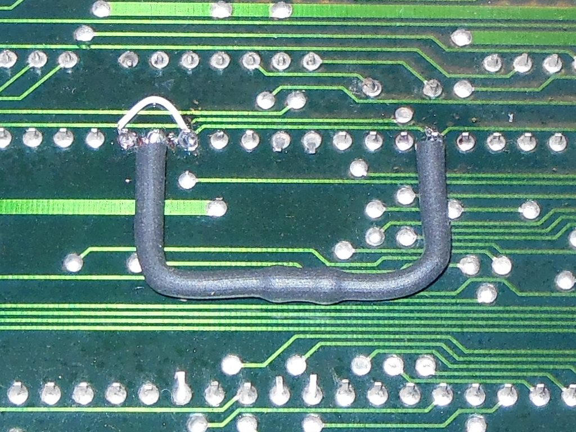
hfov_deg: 55.4
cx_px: 288
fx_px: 549
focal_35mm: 33
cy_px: 216
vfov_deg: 42.9
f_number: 6.9
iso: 200
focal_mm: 6
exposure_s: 1/30
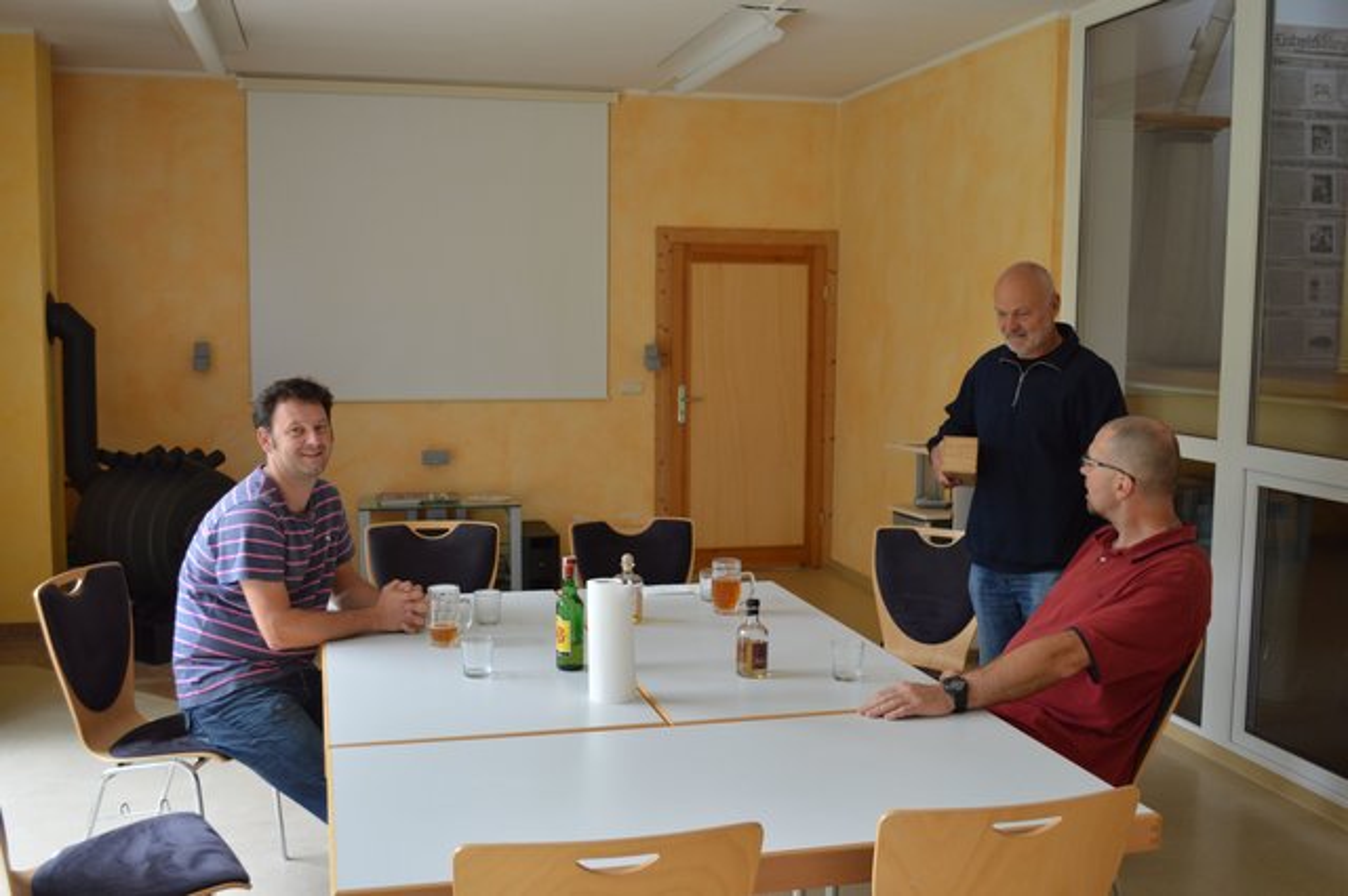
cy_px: 448
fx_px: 1347
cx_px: 674
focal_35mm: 36
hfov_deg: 53.2
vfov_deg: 36.8
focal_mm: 24
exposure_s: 1/60
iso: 400
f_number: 4
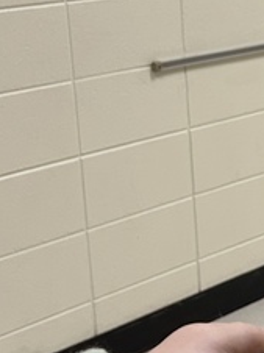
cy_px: 206
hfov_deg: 11.7
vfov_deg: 16.7
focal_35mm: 118
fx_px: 1202
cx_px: 448
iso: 125
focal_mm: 5.7
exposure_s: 1/60
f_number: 1.5
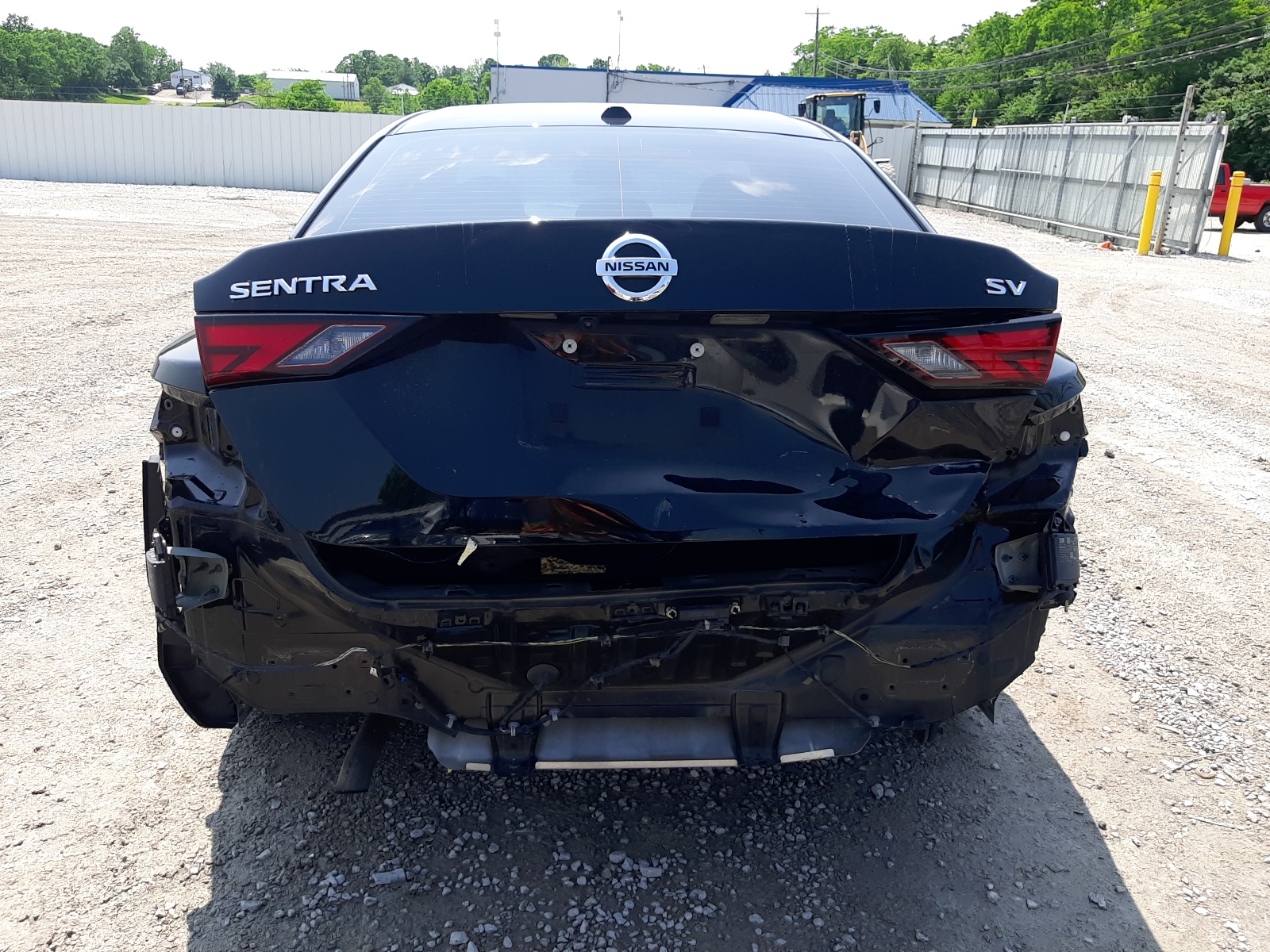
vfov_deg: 53.1
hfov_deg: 67.3
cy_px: 476
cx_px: 635
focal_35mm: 26
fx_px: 954
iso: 40
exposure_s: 1/1429
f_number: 1.7
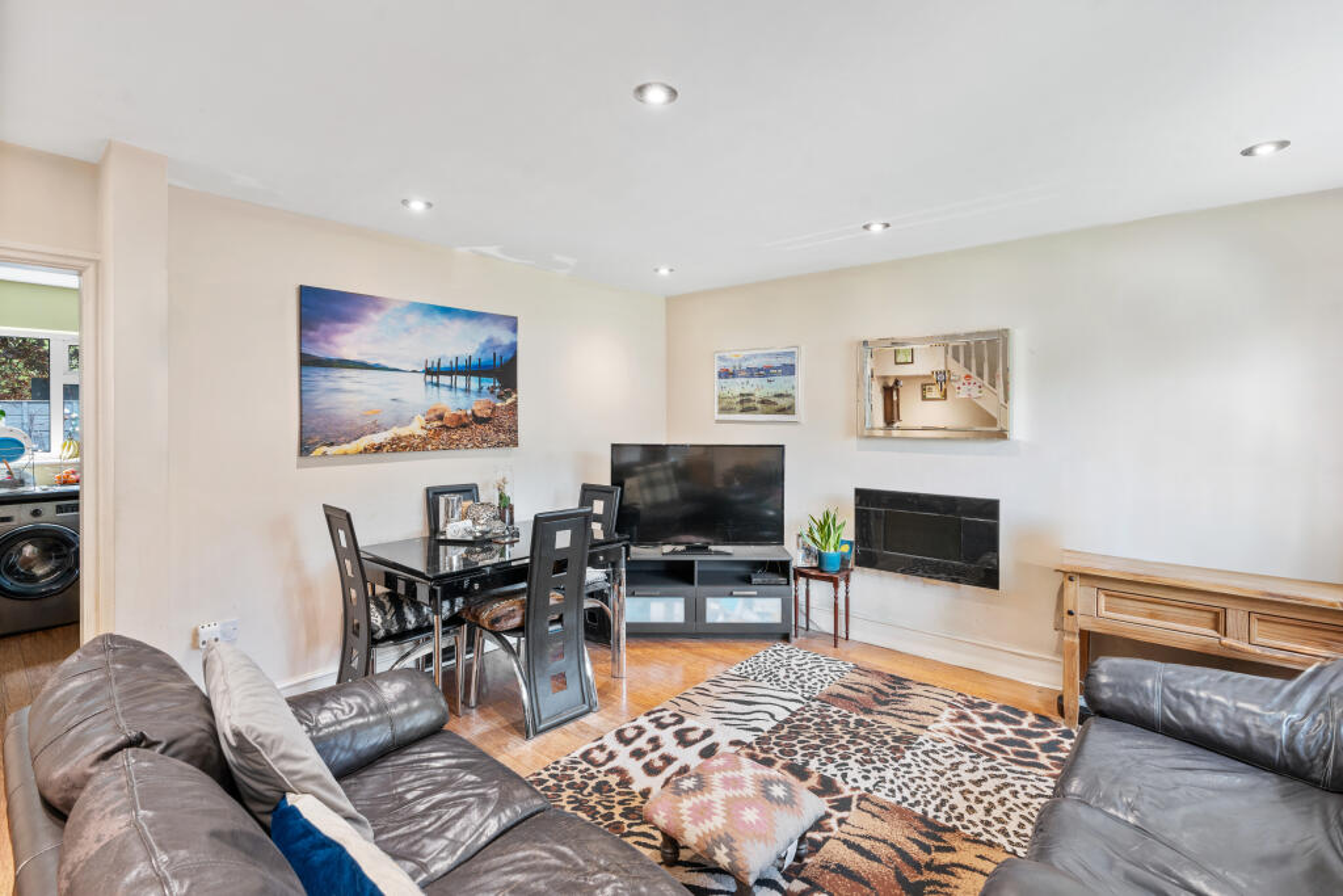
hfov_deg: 96.7
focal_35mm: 16
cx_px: 672
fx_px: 597
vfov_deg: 73.8
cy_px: 448
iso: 400
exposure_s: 1/2
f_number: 8
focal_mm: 16
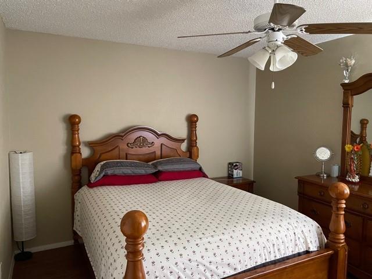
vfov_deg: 53.1
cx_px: 186
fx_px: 279
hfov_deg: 67.3
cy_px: 140
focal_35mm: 26
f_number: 1.6
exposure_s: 1/40
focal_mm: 4.2
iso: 500
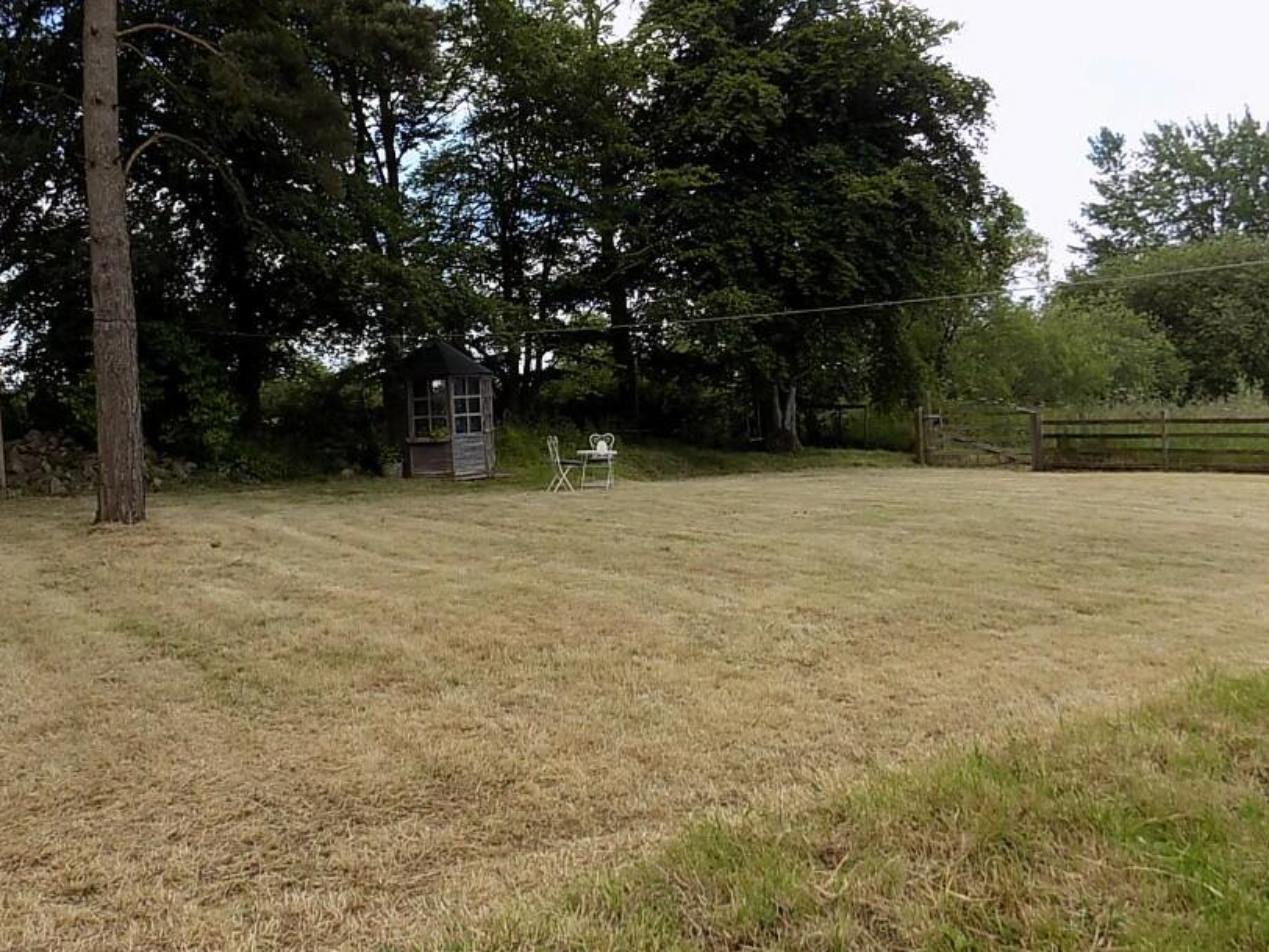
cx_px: 539
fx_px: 1063
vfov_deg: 48.1
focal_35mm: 29
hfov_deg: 61.4
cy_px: 406
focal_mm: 4
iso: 80
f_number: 3.1
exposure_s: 1/500
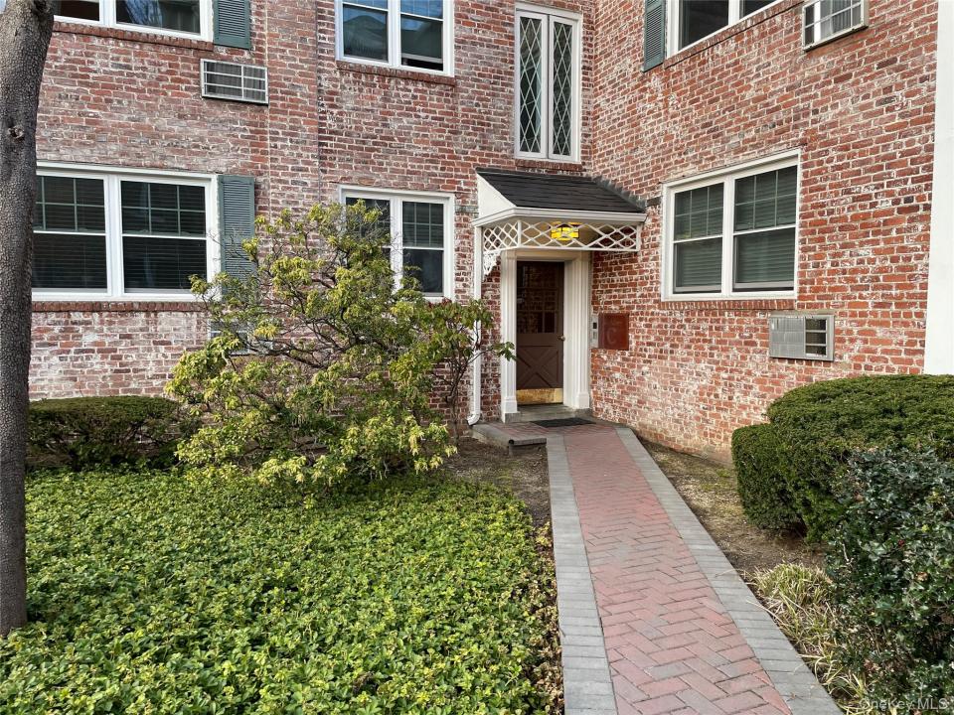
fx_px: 717
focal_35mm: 26
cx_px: 477
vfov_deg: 53.1
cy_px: 358
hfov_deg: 67.3
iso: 64
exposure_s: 1/121
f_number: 1.6
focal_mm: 4.2
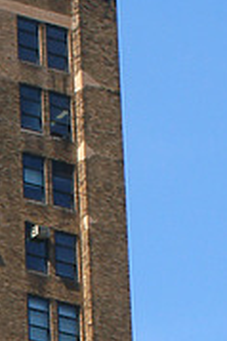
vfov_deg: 5.2
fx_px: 3724
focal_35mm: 393
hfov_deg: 3.5
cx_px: -289
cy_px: 564
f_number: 9
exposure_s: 1/250
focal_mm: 52
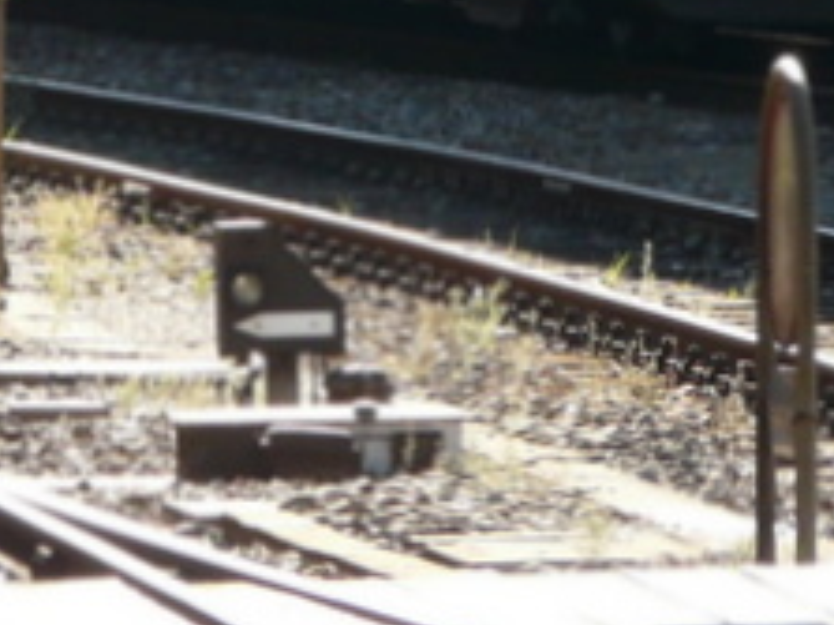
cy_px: -595
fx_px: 20107
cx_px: -49
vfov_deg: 1.8
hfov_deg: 2.4
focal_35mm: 835
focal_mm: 30.6
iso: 100
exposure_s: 1/200
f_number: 4
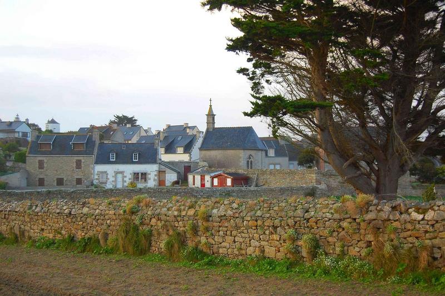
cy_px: 148
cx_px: 222
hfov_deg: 35.1
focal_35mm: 57
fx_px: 704
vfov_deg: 23.7
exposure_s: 1/100
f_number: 5
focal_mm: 38
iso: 400
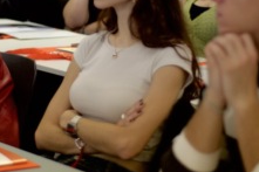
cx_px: 22
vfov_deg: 8.9
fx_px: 1107
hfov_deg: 13.2
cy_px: 6
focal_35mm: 154
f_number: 1.8
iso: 160
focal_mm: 50
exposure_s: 1/500
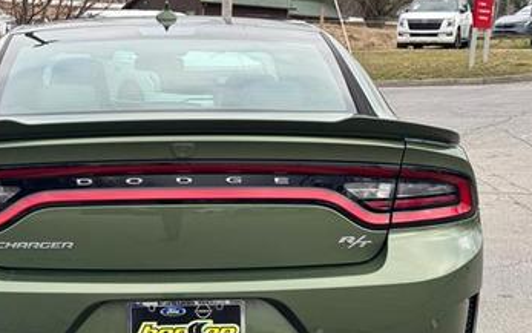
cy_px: 232
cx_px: 182
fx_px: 1073
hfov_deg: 27.7
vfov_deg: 17.6
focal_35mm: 74
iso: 64
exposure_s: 1/672
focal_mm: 6.76
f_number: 1.78
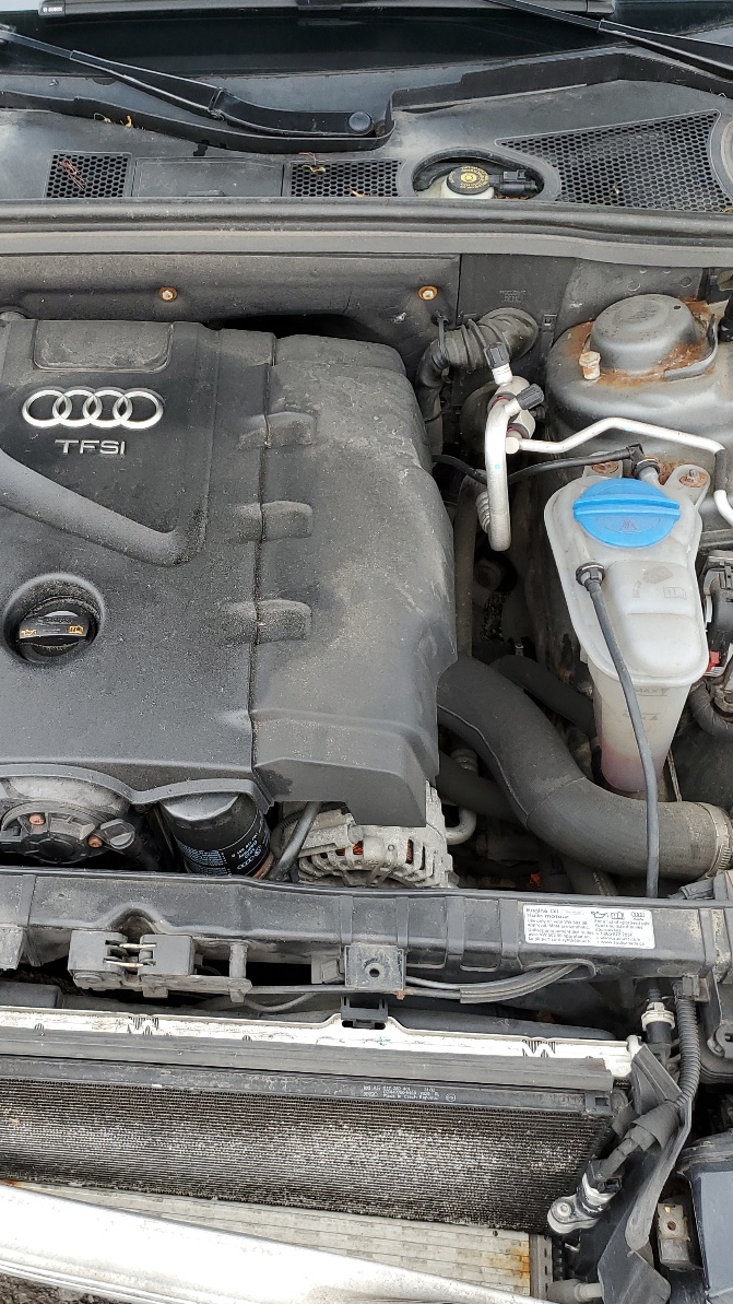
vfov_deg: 52.8
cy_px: 653
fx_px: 1313
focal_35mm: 38
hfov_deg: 30.8
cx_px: 213
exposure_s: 1/370
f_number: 1.5
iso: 50
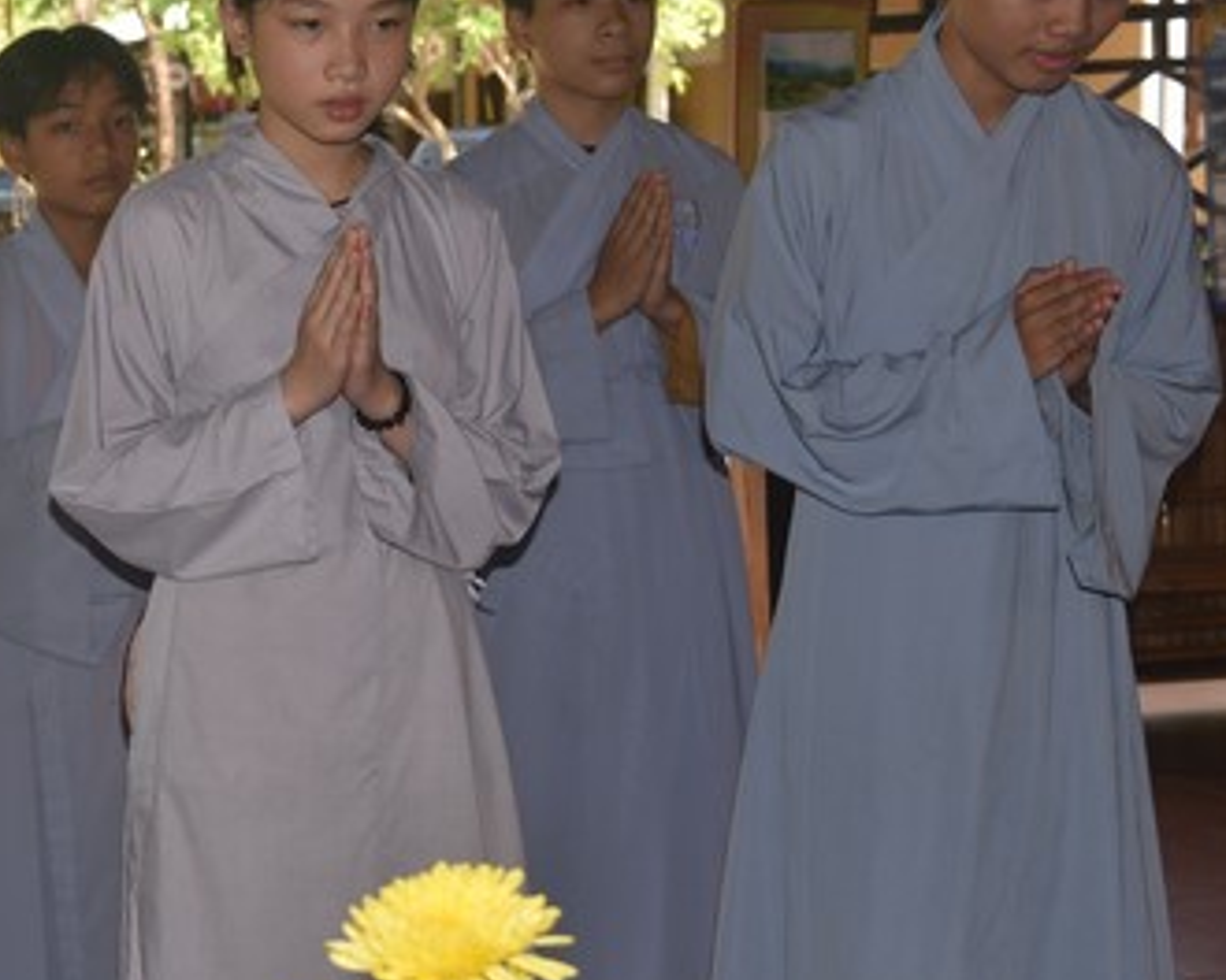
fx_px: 2685
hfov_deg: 24.7
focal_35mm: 74
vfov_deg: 20.6
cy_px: 353
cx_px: 45
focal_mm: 40
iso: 180
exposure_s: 1/125
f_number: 5.6
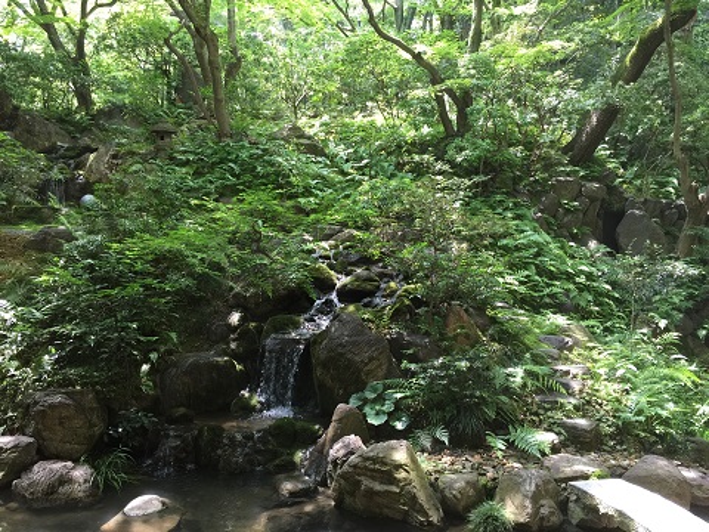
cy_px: 266
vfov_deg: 48.2
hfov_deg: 61.7
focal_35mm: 29
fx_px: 594
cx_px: 354
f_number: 2.2
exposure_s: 1/30
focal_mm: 4.15
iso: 32
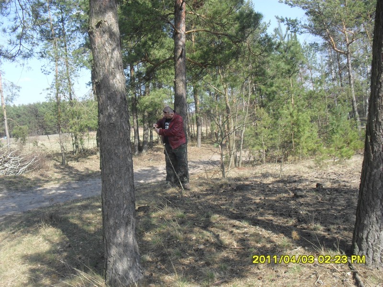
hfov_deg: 52.6
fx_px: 387
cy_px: 144
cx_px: 192
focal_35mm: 35
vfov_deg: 40.7
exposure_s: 1/500
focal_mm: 6.3
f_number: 3.2
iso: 100
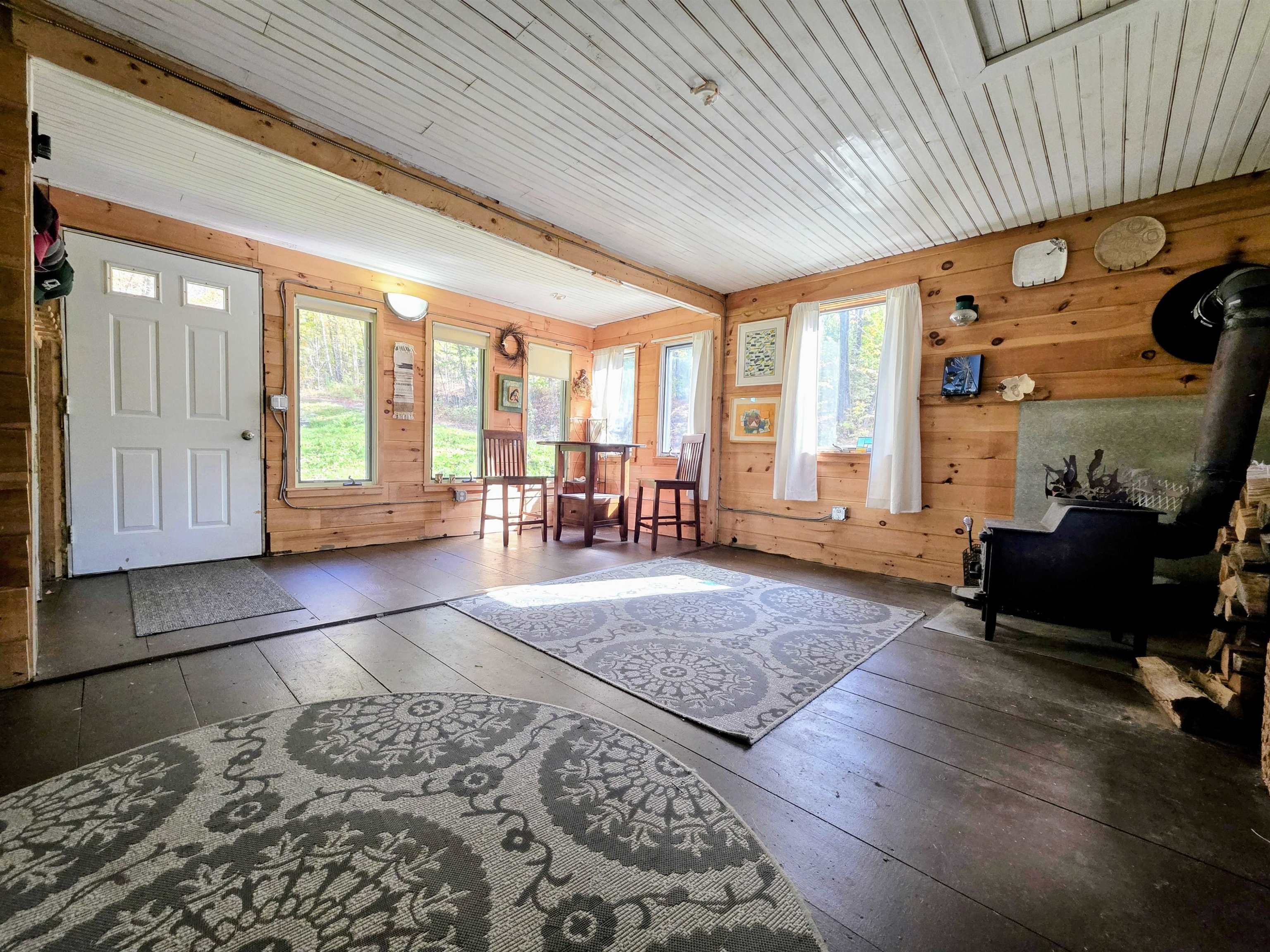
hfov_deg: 106.2
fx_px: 477
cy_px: 476
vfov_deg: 89.9
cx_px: 635
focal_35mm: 13
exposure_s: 1/120
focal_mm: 2.2
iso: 320
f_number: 1.9
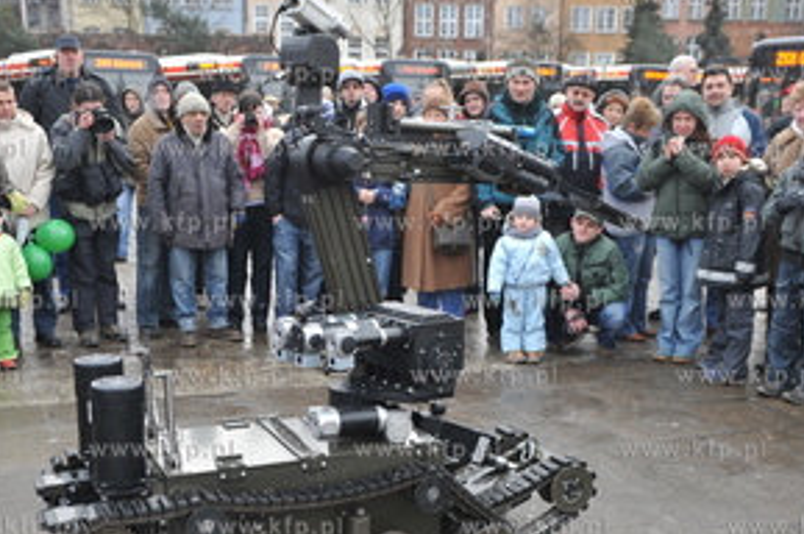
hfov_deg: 41.9
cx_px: 367
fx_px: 1048
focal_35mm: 47
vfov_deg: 28.5
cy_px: 337
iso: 400
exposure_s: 1/250
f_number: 5
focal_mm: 34
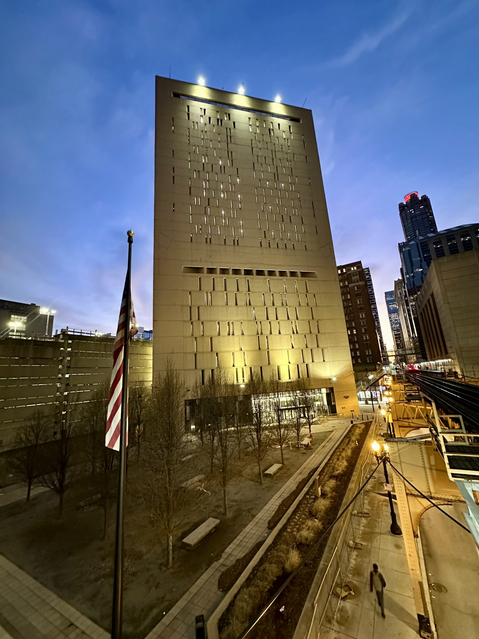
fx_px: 258
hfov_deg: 85.7
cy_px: 320
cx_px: 240
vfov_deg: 102.1
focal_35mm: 14
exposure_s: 1/40
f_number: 2.2
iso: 1000
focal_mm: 2.22
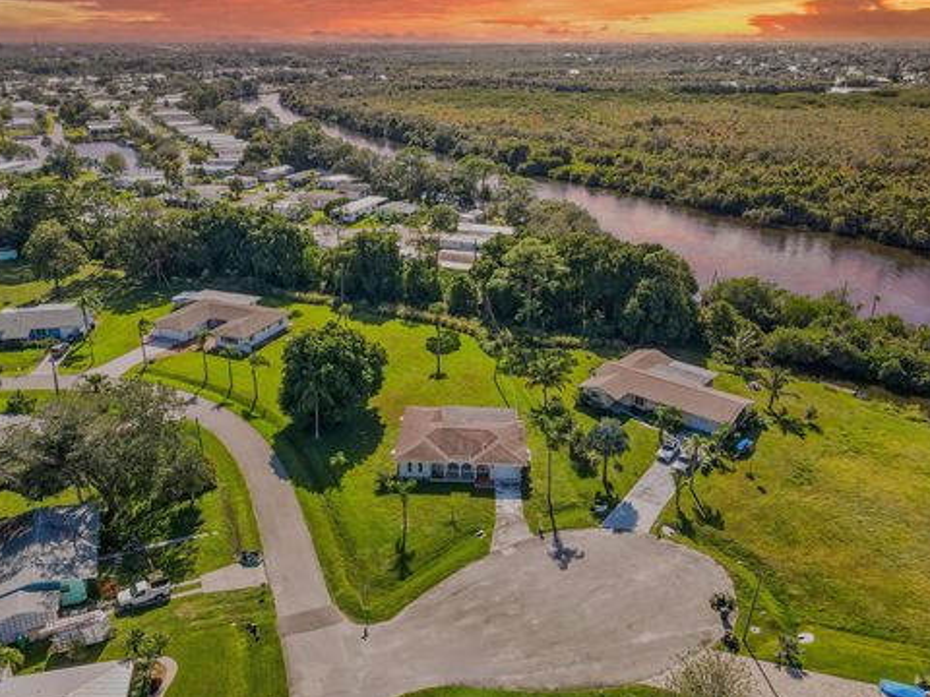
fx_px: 672
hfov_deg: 69.4
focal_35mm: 25
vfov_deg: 54.9
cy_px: 344
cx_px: 453
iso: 100
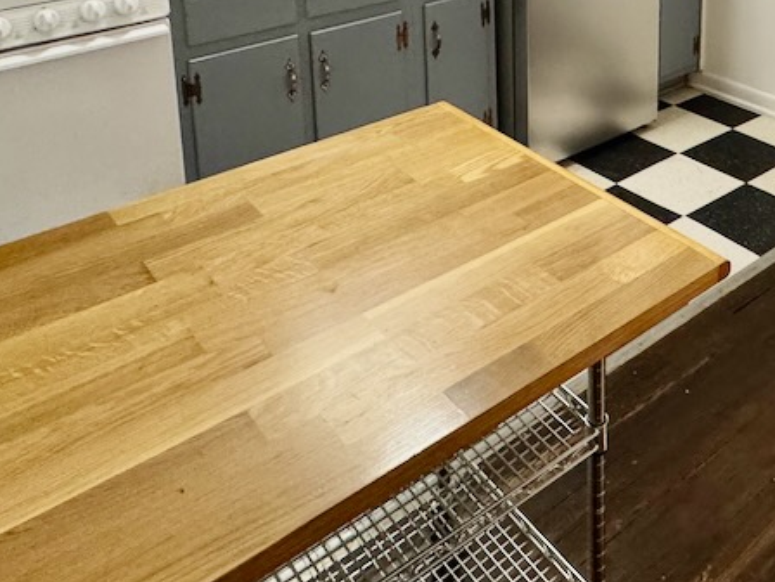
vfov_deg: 30.8
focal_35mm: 40
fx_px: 896
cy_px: -104
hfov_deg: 44.5
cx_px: 623
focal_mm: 2.22
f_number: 2.2
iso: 640
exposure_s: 1/60
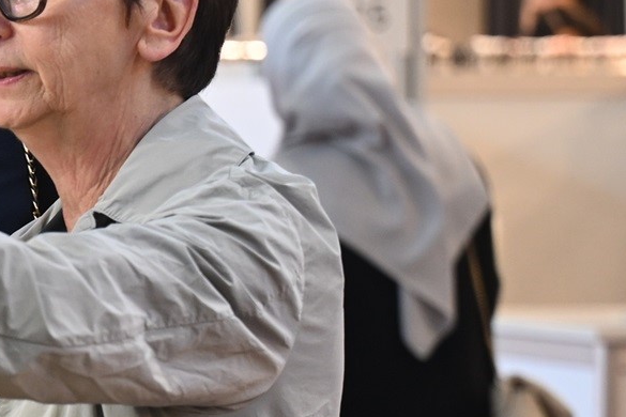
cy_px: 349
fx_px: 6242
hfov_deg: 5.5
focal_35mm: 359
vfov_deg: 3.8
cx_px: -866
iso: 500
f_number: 3.2
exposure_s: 1/100
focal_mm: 70
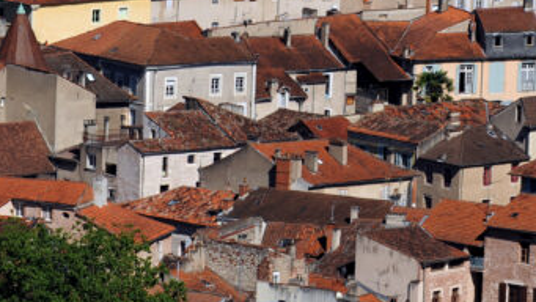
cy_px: 422
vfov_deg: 1.8
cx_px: -39
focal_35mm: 690
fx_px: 9809
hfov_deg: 3.1
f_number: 8
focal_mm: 250
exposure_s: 1/1000
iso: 200
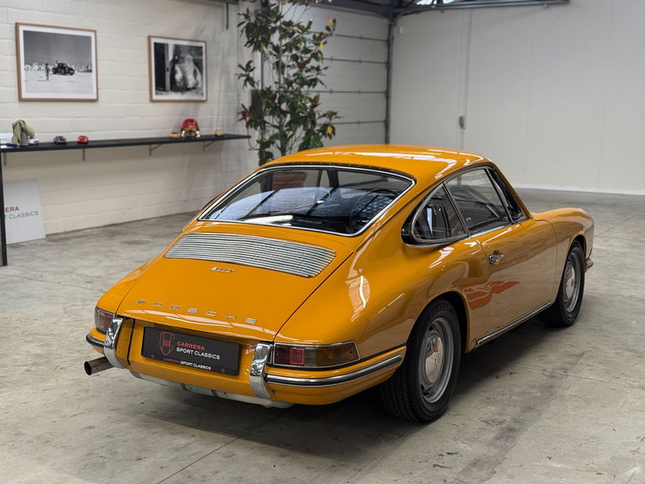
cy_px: 242
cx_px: 322
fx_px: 894
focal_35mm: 48
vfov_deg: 30.3
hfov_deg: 39.7
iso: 160
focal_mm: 6.76
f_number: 1.78
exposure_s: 1/50
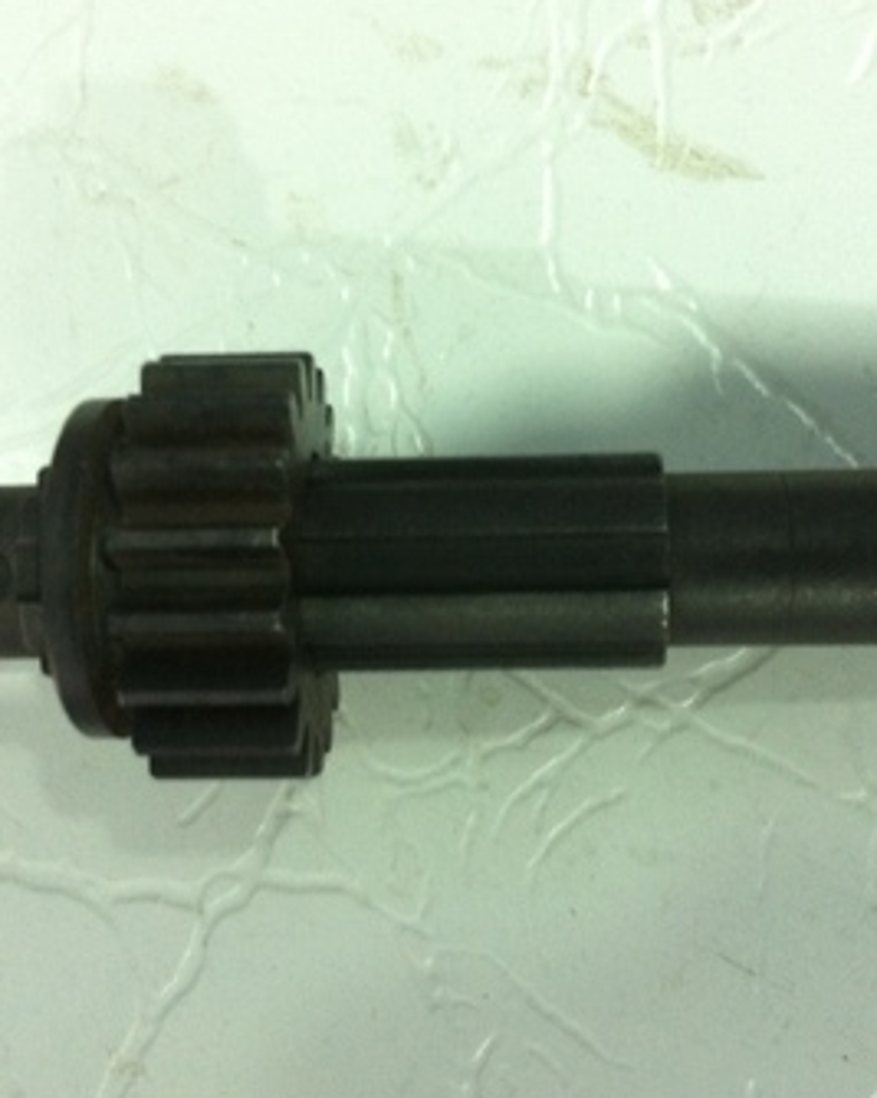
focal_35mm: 51
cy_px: 544
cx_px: 453
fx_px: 1655
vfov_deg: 36.7
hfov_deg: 29.7
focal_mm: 3.85
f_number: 2.8
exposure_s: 1/15
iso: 125
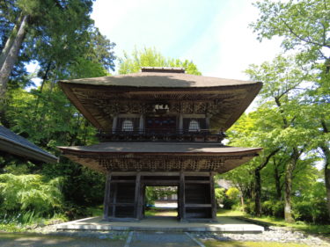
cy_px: 124
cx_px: 165
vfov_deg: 65.9
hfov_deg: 81.8
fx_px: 191
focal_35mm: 20
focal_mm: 4.4
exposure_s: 1/240
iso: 100
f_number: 1.8
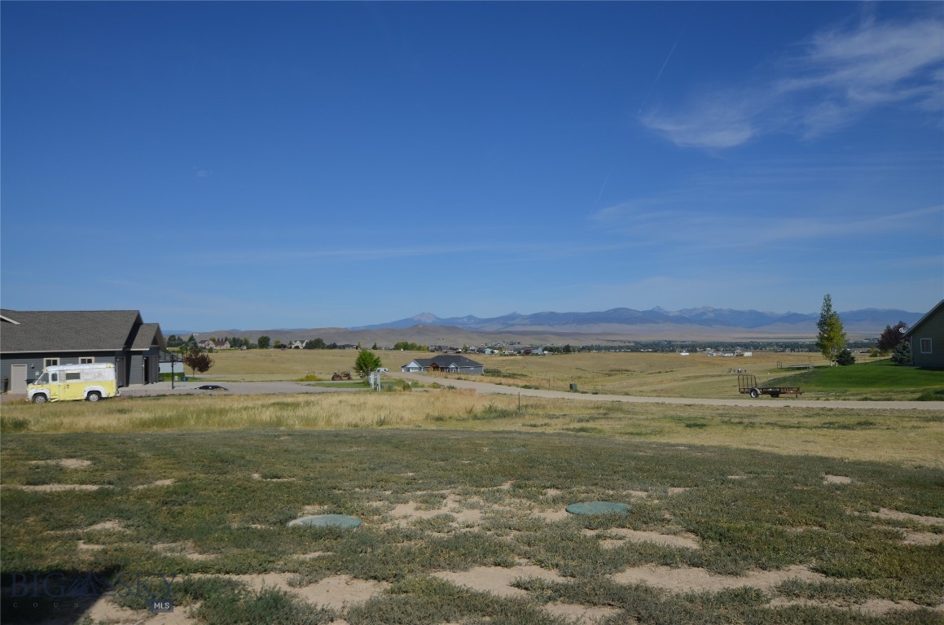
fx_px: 785
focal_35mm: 30
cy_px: 312
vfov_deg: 43.4
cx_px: 472
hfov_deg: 62.0
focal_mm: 20
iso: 100
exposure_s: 1/400
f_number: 10
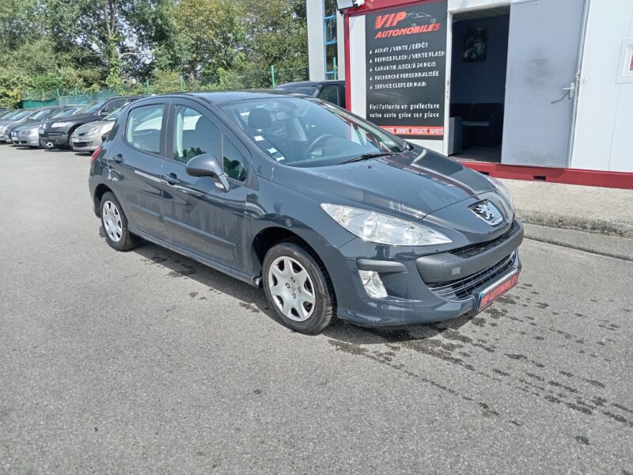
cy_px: 238
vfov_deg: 54.9
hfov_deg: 69.4
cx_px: 316
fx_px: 457
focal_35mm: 25
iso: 105
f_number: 1.8
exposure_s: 1/355
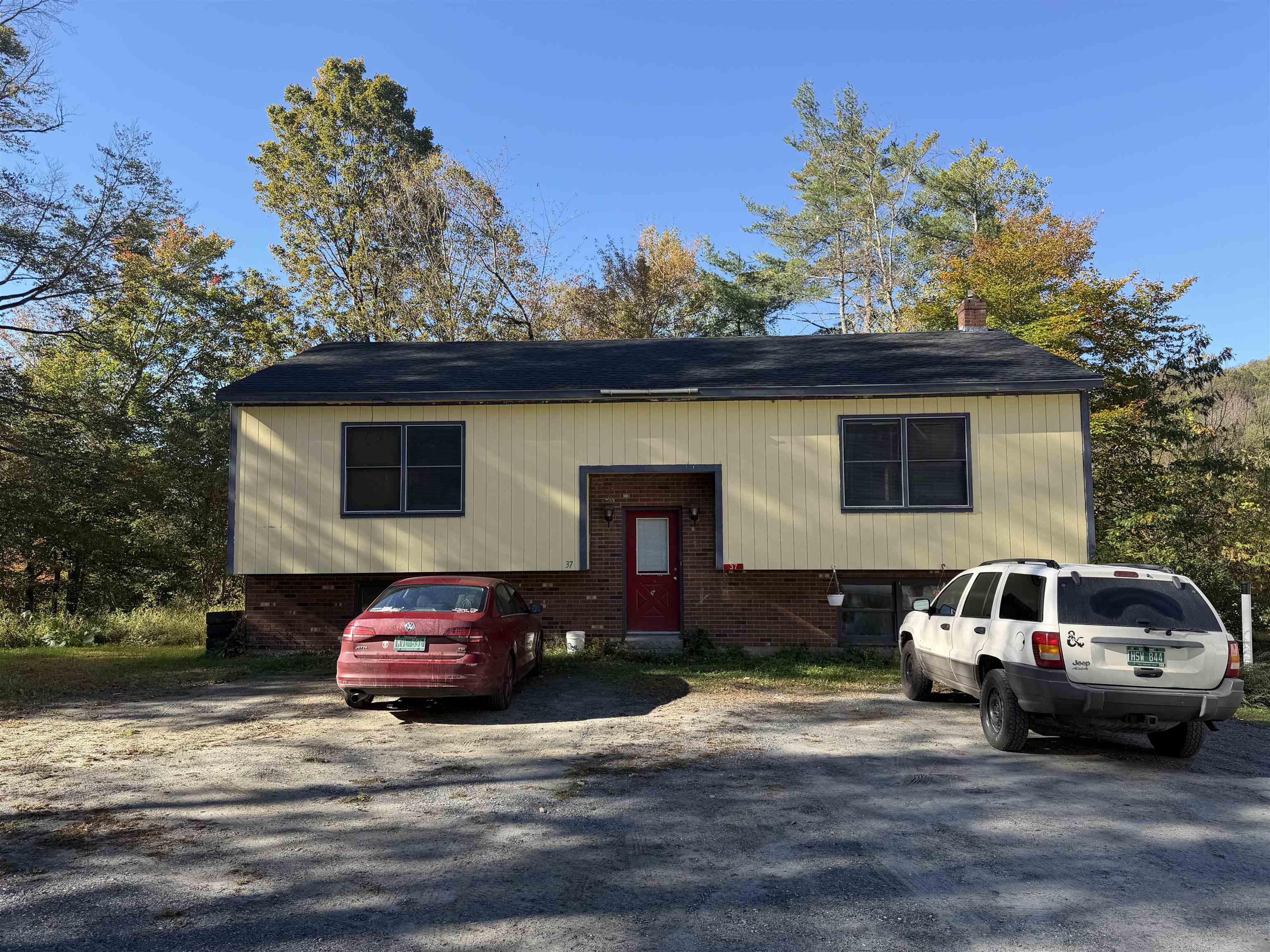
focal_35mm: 24
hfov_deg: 71.6
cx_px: 635
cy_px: 476
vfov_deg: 56.8
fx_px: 881
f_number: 1.78
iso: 80
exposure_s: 1/1464
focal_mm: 6.76
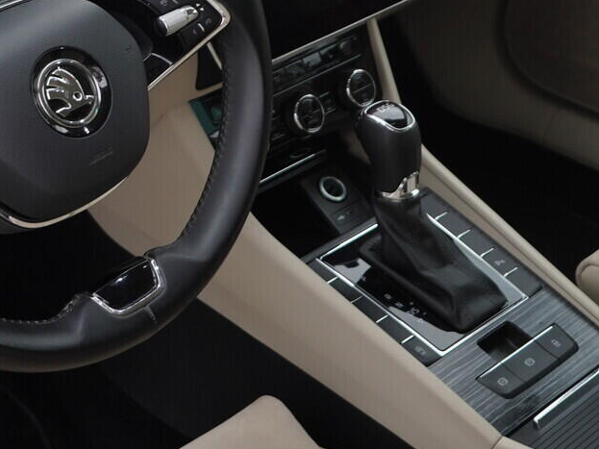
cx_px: 28
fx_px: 1384
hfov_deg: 23.6
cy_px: 21
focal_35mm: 80
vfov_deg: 18.1
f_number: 3.5
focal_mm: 24
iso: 125
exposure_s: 1/60
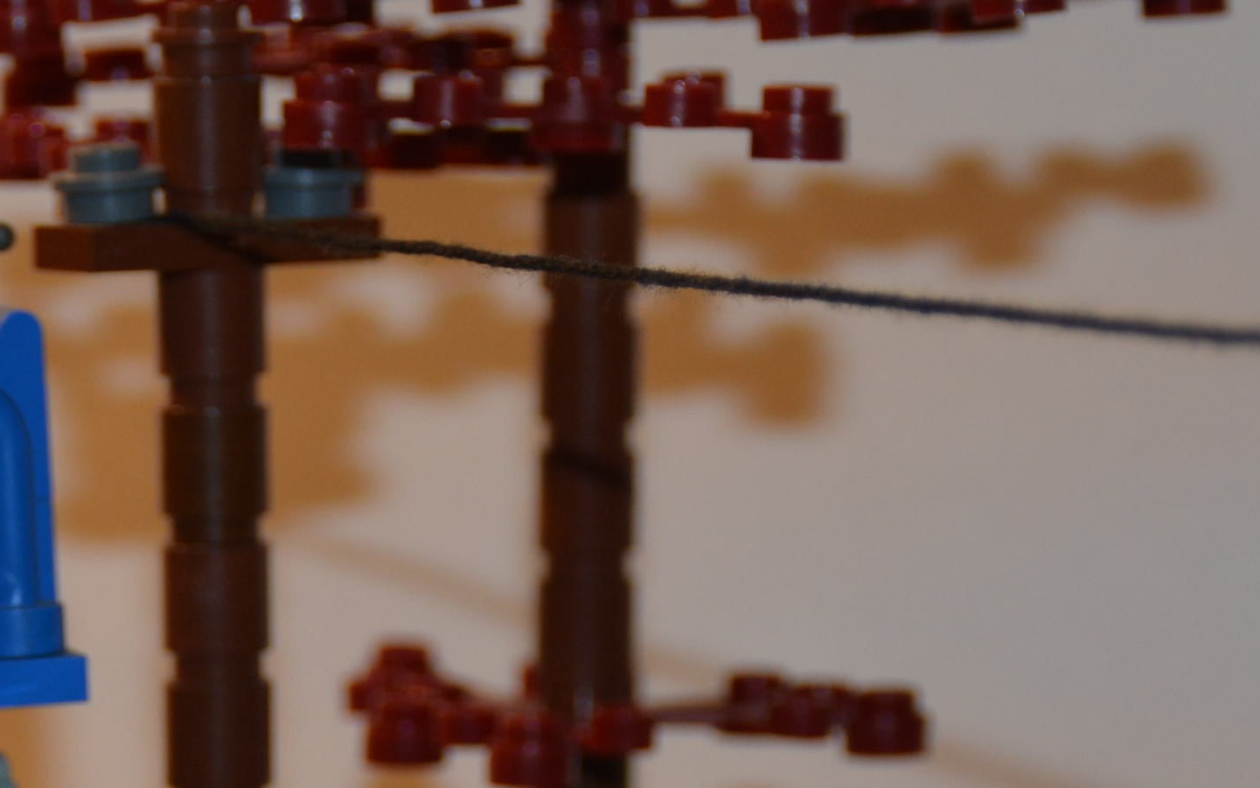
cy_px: 875
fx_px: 7865
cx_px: 318
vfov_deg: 5.7
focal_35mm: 229
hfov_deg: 9.1
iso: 280
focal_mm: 48
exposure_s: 1/60
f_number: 4.8
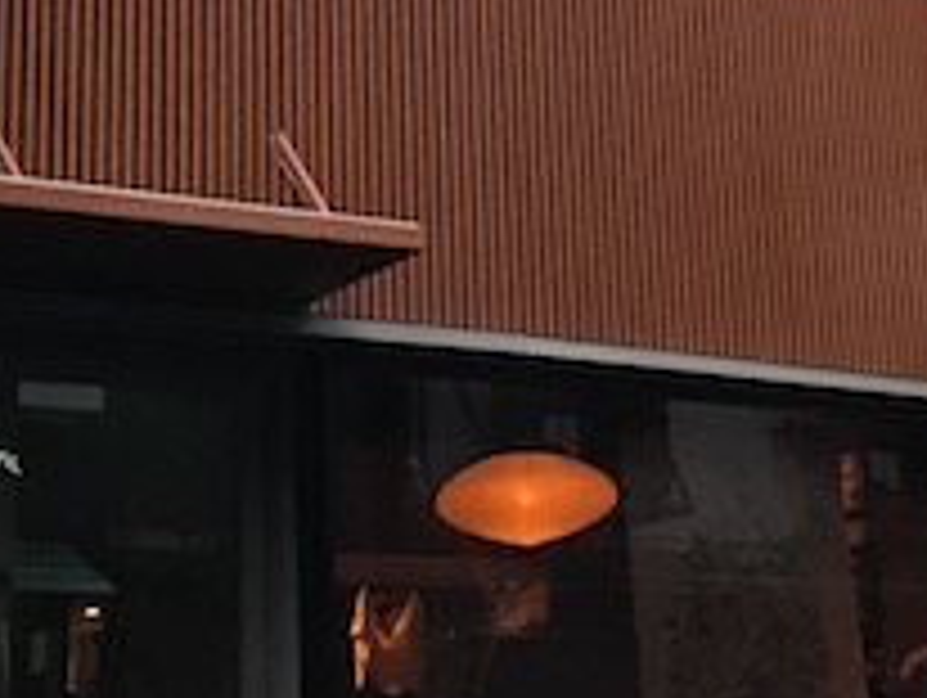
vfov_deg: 15.4
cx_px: 554
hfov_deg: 20.6
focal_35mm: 95
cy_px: 61
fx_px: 2547
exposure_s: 1/17
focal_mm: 3.99
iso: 80
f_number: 1.8
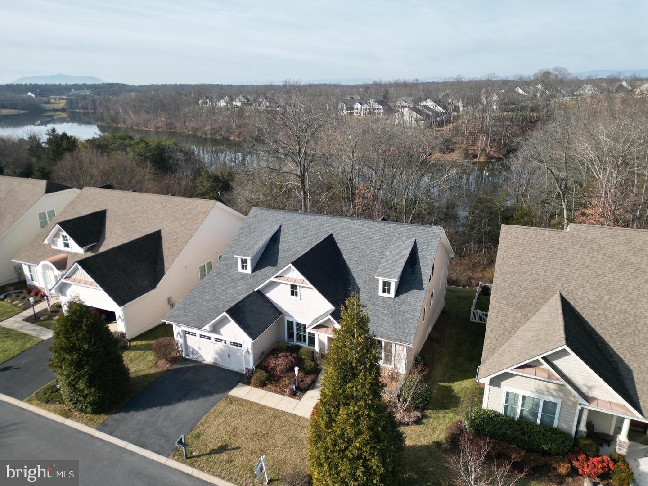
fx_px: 449
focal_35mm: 24
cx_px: 324
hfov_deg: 71.6
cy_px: 243
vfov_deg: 56.8
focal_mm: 6.72
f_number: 1.7
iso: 200
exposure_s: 1/2500
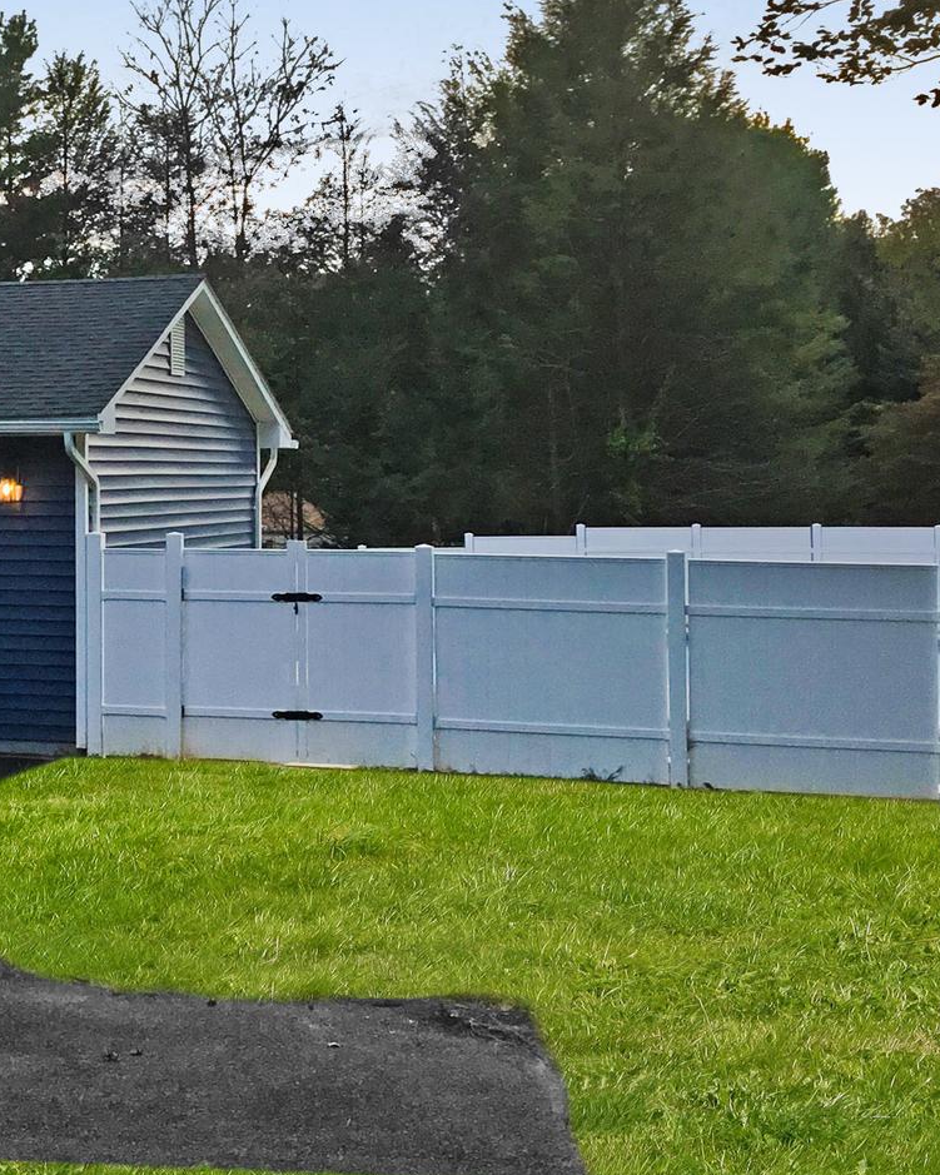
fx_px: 2296
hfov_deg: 21.8
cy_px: 398
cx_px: -111
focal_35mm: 66
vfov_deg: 28.5
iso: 25
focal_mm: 3.3
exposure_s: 1/190
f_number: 2.4
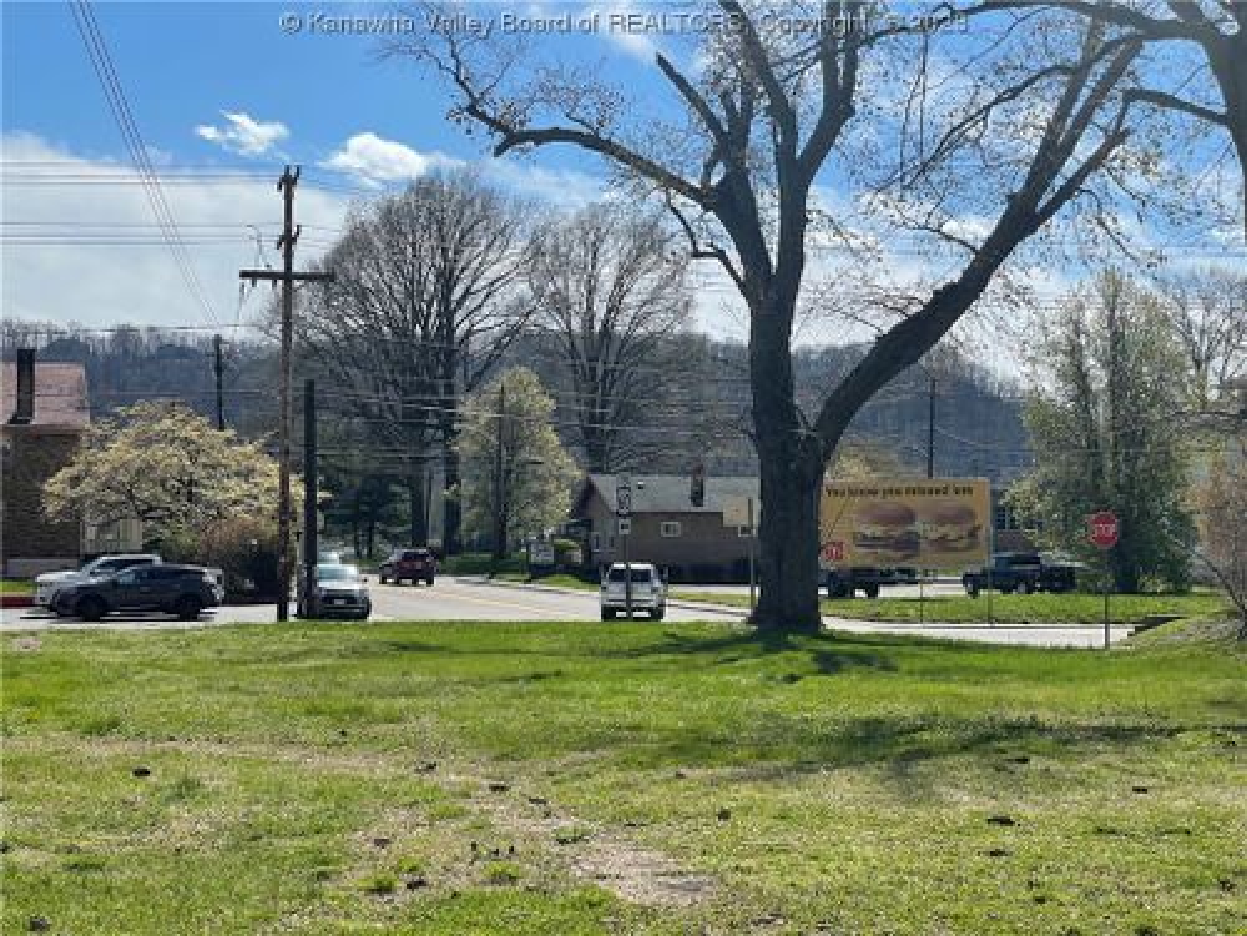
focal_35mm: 52
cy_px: 468
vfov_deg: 28.0
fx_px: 1873
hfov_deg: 36.8
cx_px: 624
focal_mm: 6
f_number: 2
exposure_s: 1/2398
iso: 25
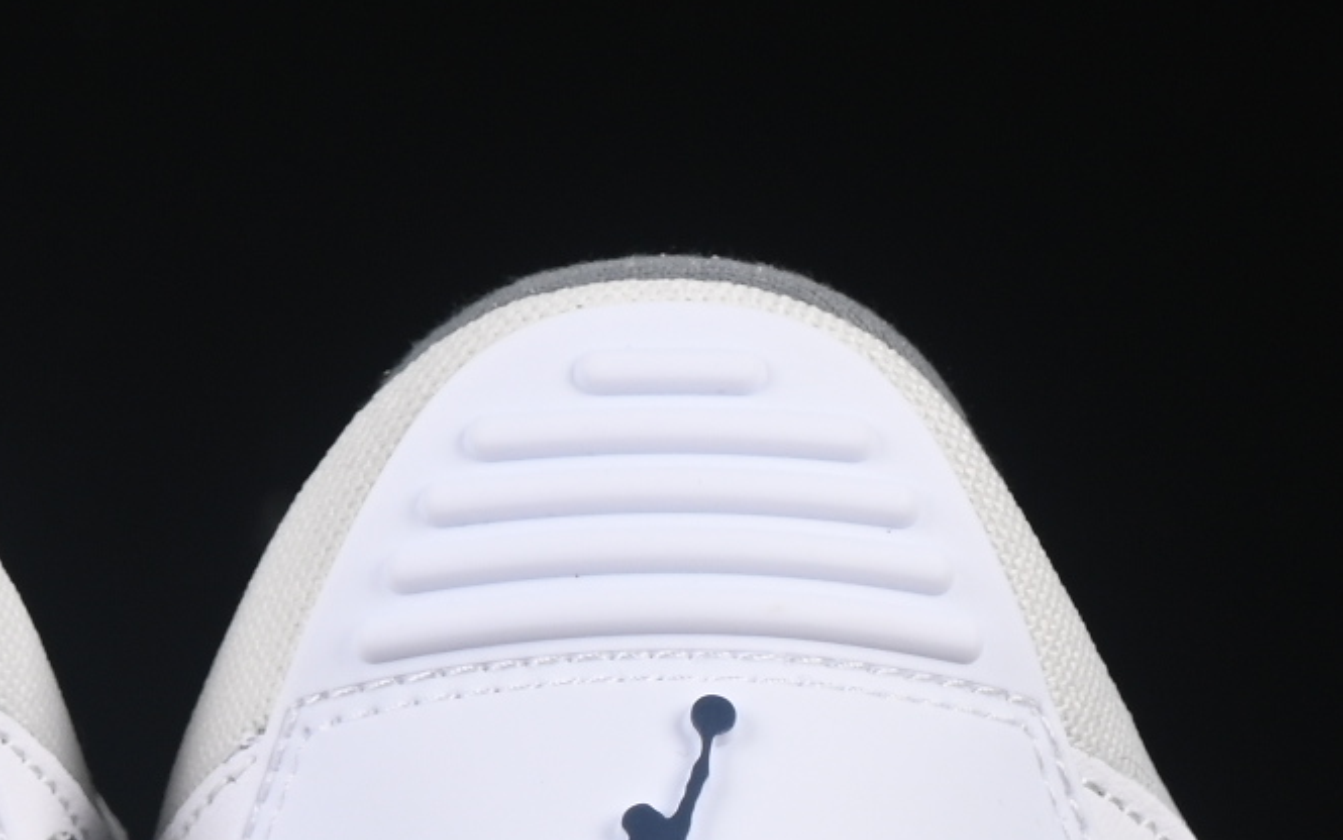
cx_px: 139
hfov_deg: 6.5
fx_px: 11715
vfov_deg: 4.1
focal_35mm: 320
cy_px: 783
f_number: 8
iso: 160
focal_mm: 50
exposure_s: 1/80
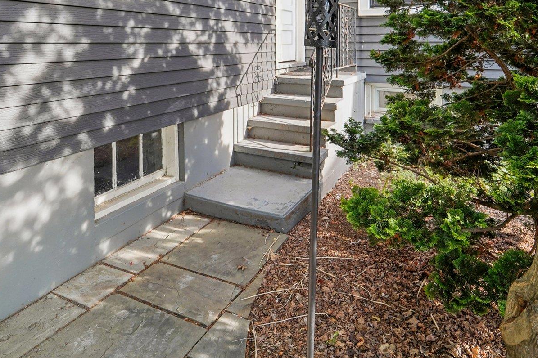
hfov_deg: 73.7
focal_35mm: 24
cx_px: 276
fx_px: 359
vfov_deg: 48.8
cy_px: 52
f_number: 8
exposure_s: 1/40
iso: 400
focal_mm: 14
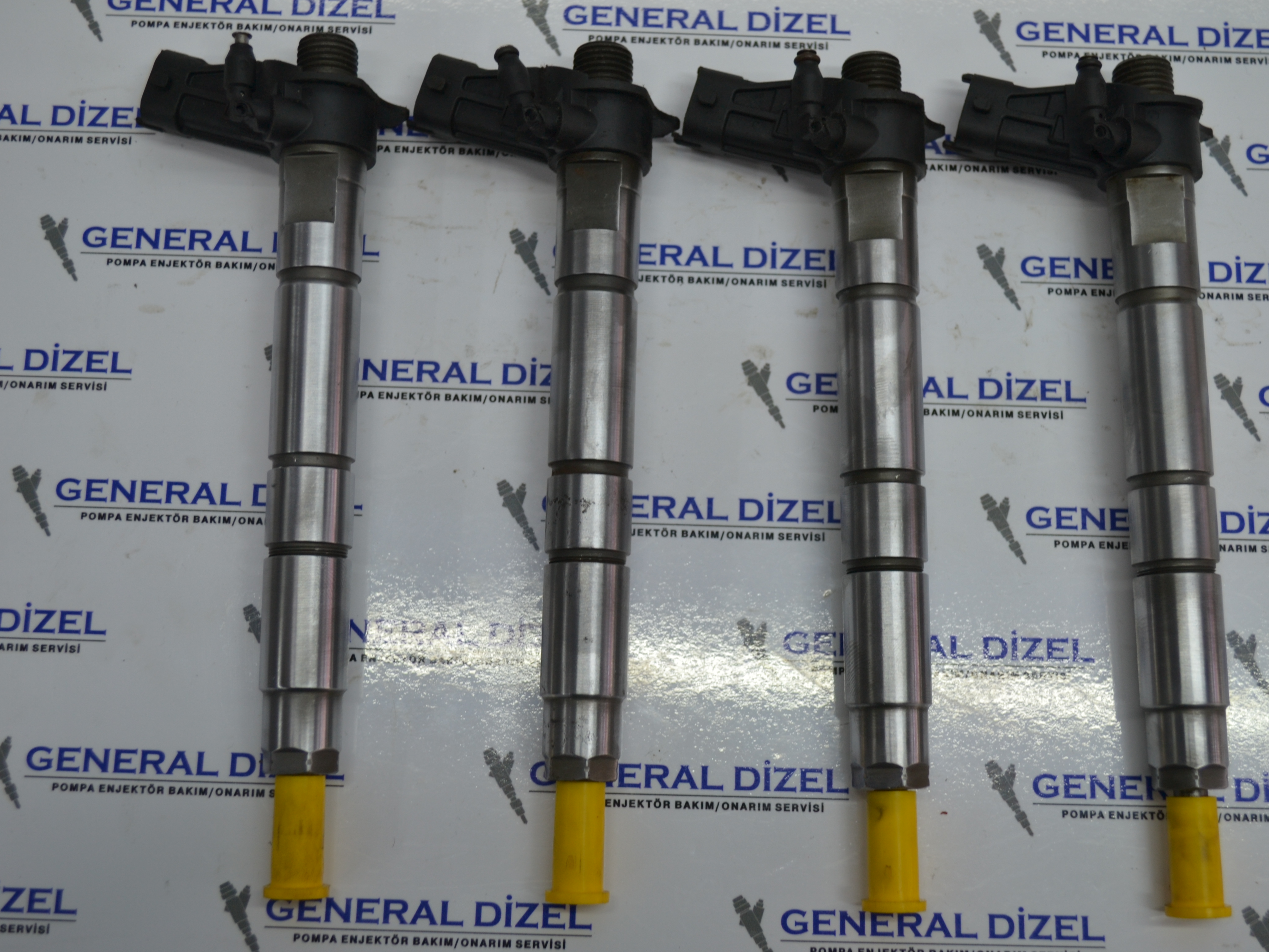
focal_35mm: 46
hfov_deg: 41.2
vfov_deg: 31.5
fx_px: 1686
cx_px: 687
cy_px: 479
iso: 140
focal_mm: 28
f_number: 4.5
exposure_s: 1/30
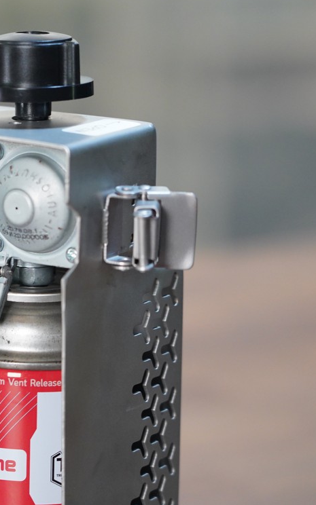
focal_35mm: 184
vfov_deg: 11.4
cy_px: 280
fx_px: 2535
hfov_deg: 7.1
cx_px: 31
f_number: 4
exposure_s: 1/125
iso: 3200
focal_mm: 105
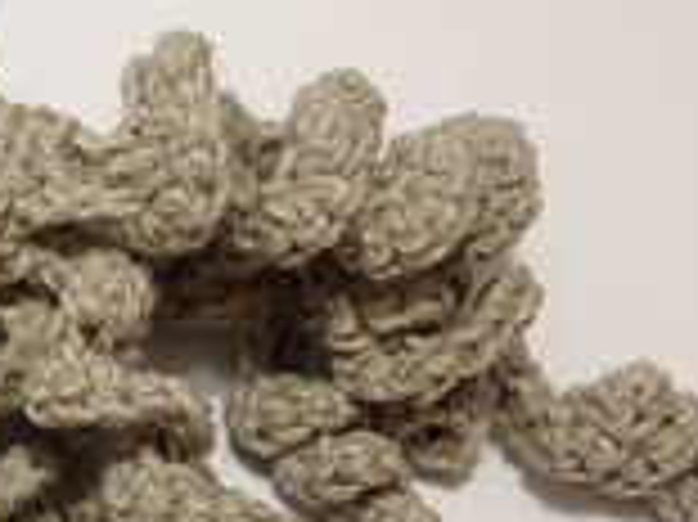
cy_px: 572
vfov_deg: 10.8
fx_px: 2740
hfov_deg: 13.3
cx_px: -495
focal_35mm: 136
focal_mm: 4.12
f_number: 2.4
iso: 100
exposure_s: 1/20
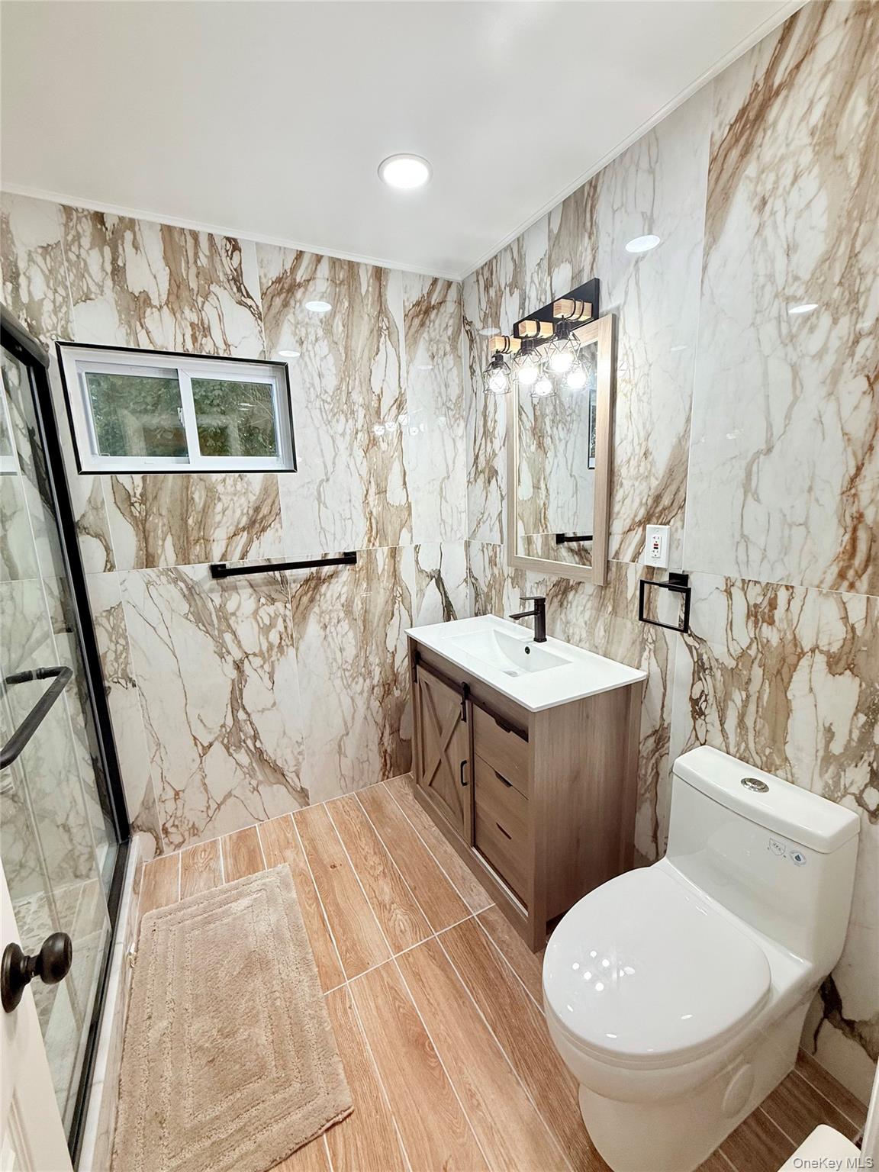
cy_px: 586
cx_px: 440
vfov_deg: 102.1
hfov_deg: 85.7
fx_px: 474
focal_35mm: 14
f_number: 2.2
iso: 80
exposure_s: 1/120
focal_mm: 2.22
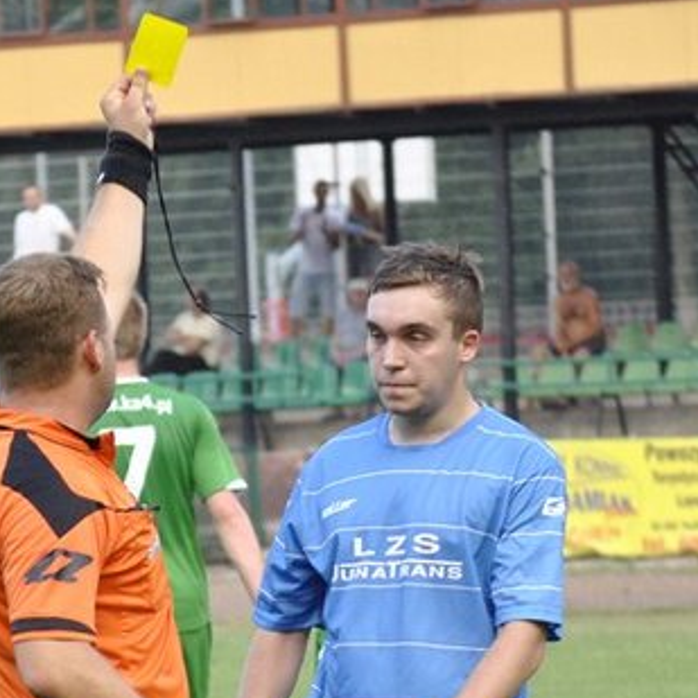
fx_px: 6114
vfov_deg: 6.5
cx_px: 133
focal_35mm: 268
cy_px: 462
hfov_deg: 6.5
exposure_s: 1/500
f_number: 4.5
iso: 800
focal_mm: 100
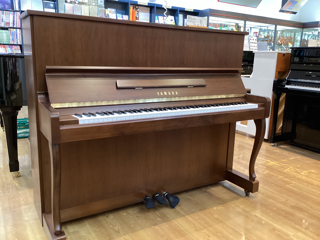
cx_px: 160
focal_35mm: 31
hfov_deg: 58.4
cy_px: 120
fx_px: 287
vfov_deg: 45.4
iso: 400
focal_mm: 3.3
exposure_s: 1/40
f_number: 2.4
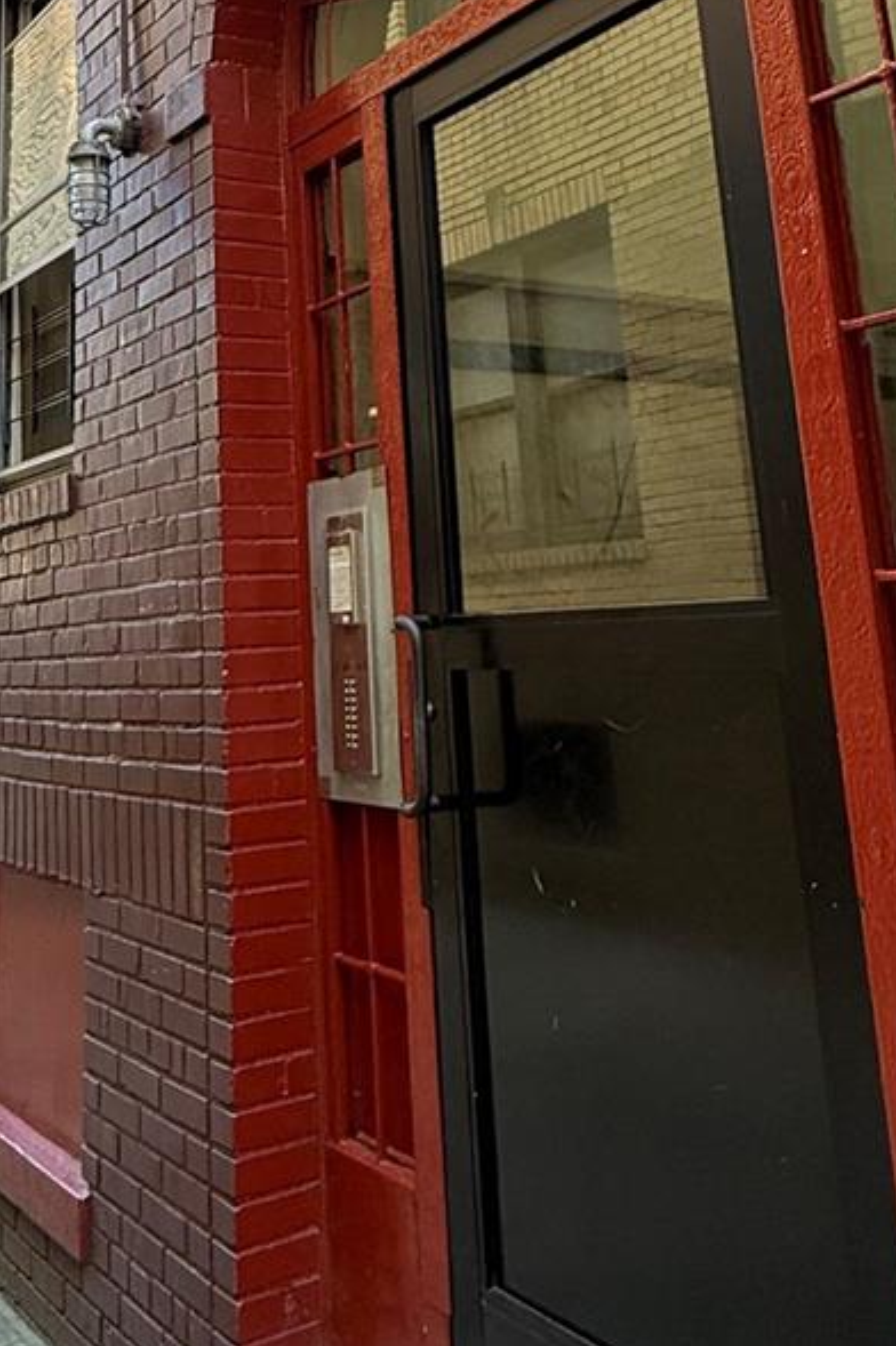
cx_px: 361
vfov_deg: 47.5
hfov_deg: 34.9
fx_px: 1420
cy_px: 240
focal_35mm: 38
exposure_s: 1/99
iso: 160
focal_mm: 2.22
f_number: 2.2
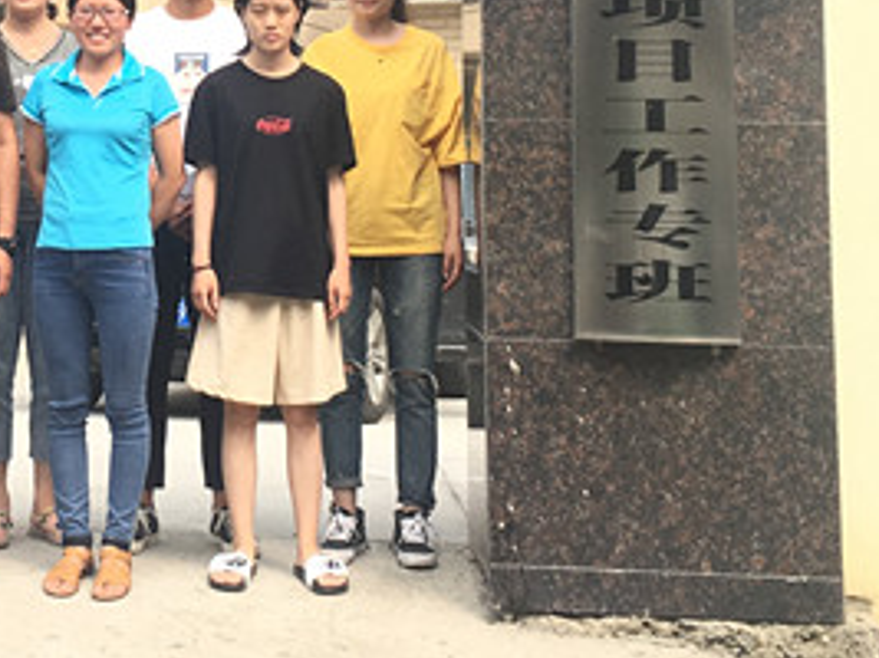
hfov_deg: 21.9
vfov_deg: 16.5
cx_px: 53
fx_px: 2208
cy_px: -59
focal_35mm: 87
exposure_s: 1/503
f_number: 2.2
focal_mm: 4.15
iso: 25
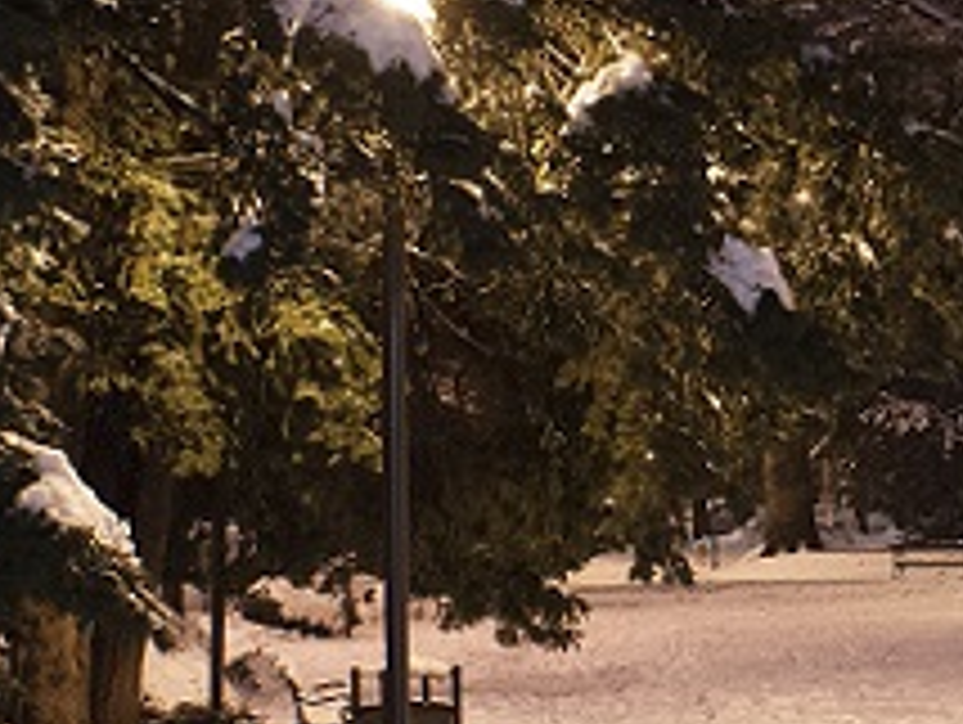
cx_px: 1156
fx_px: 2702
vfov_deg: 15.3
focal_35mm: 97
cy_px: 360
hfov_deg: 19.1
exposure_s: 1/3
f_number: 4.5
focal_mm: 18
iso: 400
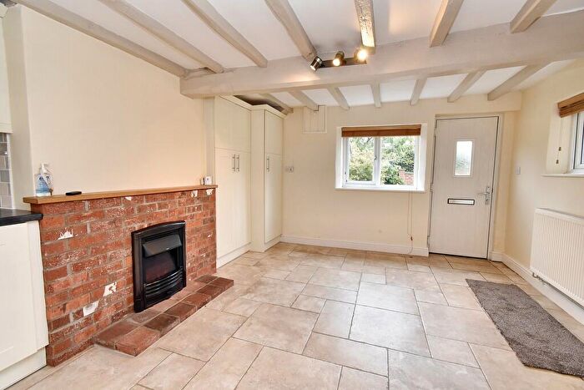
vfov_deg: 77.4
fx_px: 243
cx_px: 292
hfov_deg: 100.4
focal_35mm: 15
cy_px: 195
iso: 800
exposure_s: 1/60
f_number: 7.1
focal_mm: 10
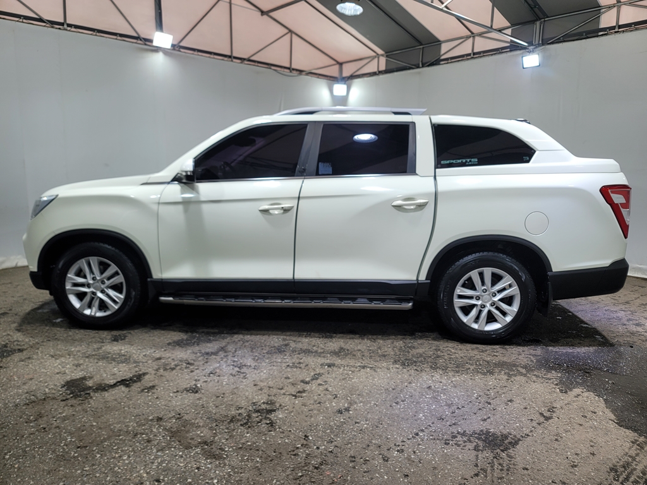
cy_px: 242
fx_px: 467
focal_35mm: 25
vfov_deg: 54.9
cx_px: 324
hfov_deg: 69.4
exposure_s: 1/120
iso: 32
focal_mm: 7
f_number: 1.8
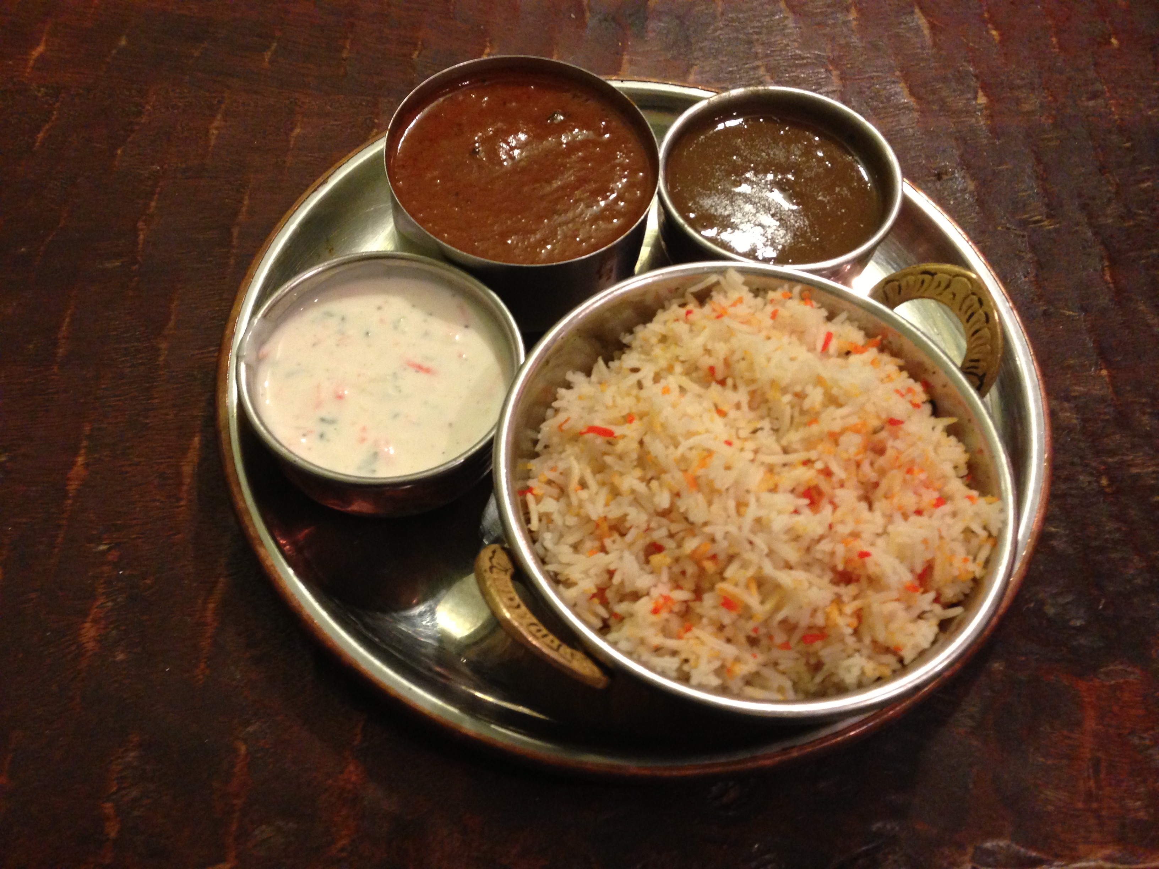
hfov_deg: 55.4
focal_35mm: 33
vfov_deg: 42.9
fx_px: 1105
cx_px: 580
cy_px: 434
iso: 320
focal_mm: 4.13
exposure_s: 1/20
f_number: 2.4
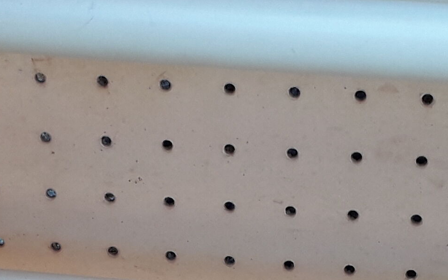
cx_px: 151
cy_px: 490
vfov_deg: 10.1
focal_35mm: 123
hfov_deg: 16.9
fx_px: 1501
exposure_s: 1/50
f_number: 1.9
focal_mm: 3.6
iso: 50
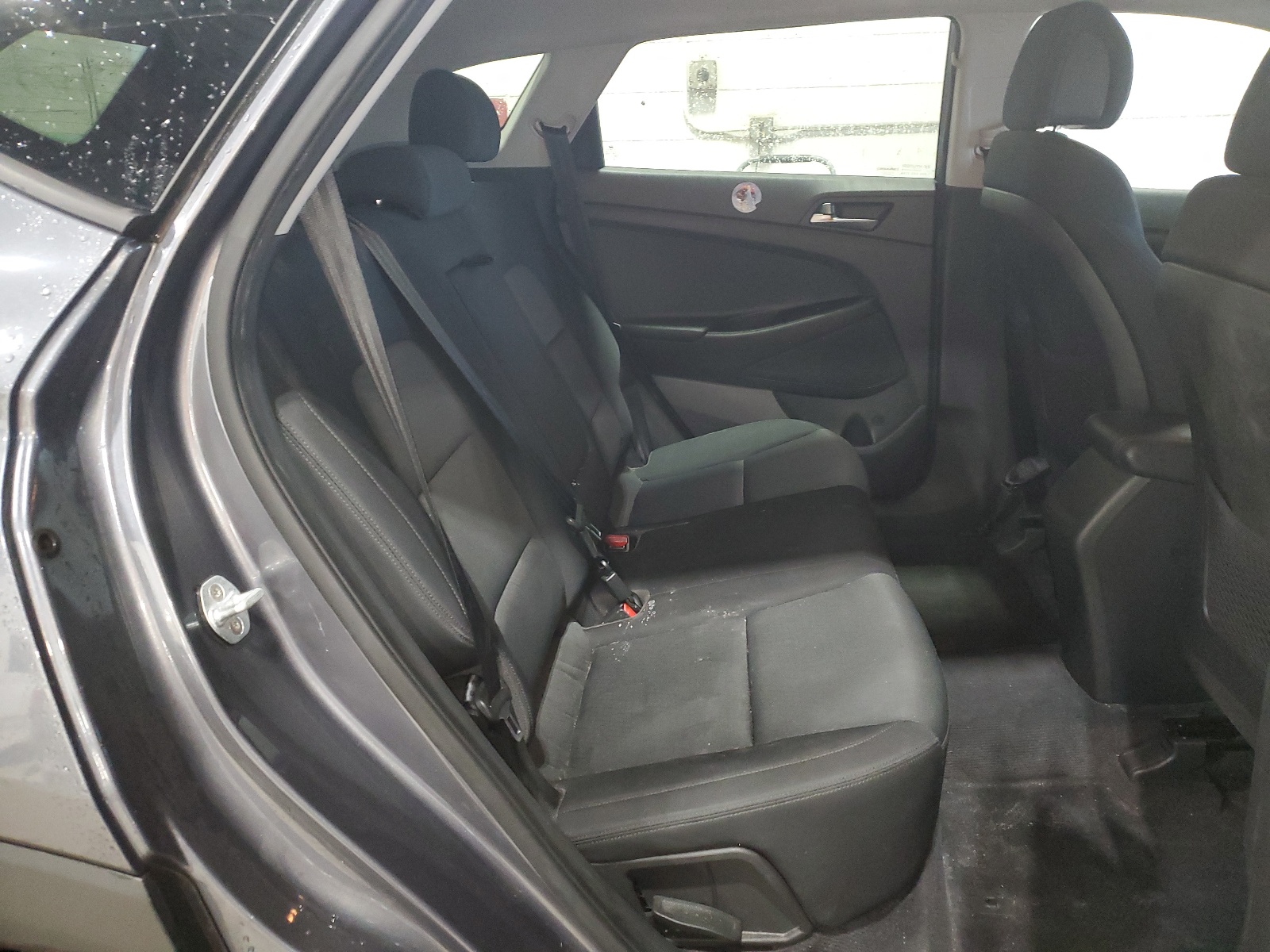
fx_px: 954
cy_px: 476
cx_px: 635
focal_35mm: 26
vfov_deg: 53.1
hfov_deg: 67.3
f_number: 1.5
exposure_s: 1/30
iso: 301
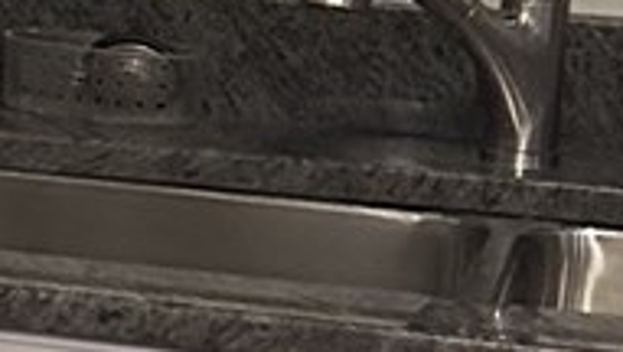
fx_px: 3473
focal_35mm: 210
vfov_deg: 5.8
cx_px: -1001
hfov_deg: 9.0
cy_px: 238
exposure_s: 1/60
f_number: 1.78
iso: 800
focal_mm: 6.86
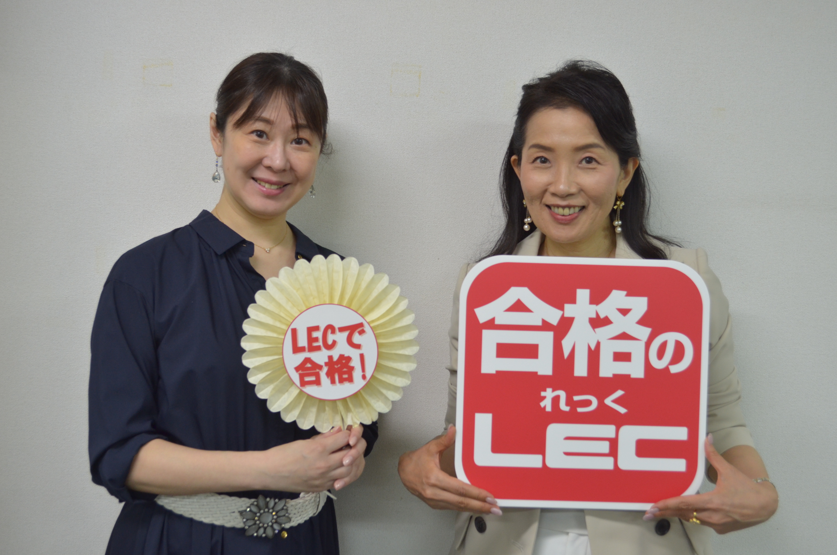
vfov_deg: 30.7
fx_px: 1009
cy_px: 278
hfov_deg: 45.0
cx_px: 418
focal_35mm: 44
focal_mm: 29
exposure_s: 1/30
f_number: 5.6
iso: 640
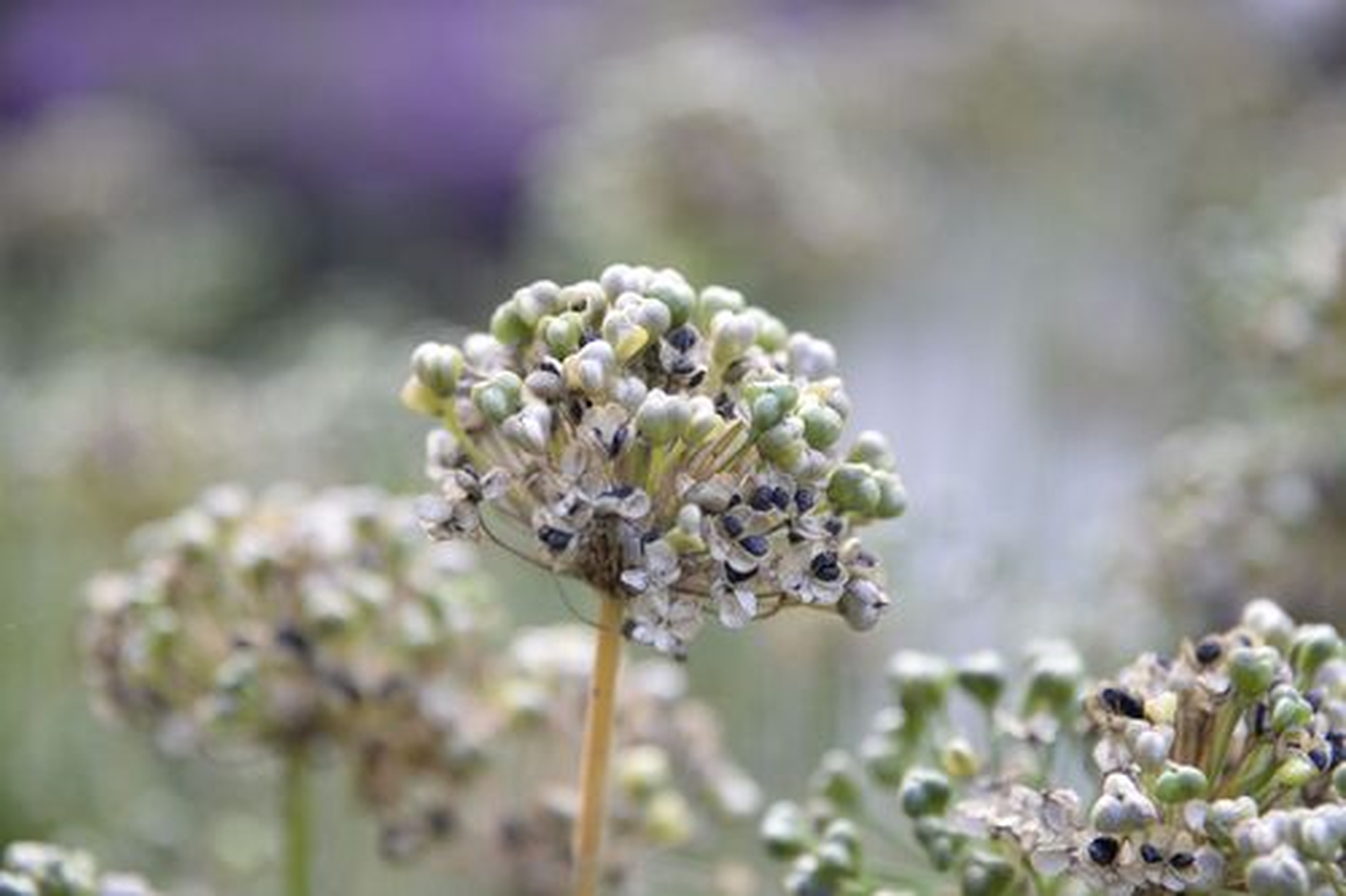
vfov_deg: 10.2
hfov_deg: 15.2
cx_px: 673
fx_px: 5046
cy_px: 448
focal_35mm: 135
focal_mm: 135
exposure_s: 1/125
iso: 400
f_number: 5.6
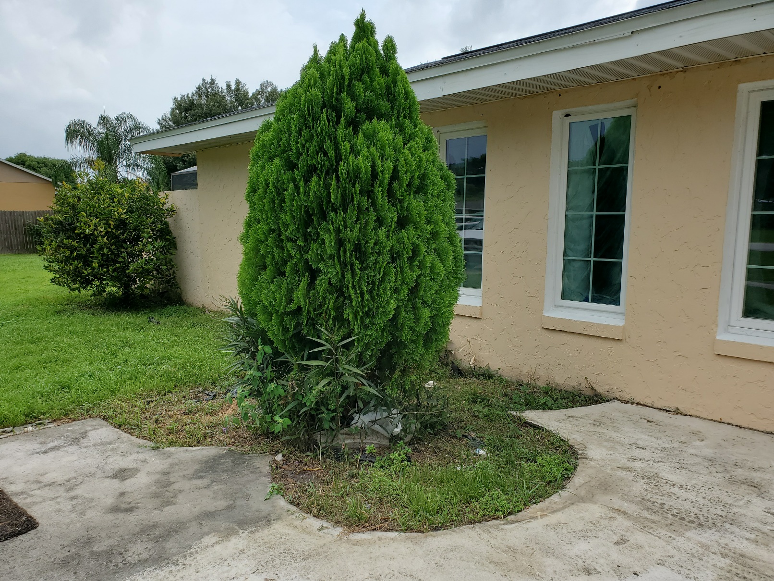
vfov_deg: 53.1
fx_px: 581
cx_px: 387
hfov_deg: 67.3
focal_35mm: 26
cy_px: 290
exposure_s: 1/714
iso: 50
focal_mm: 4.3
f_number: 2.4
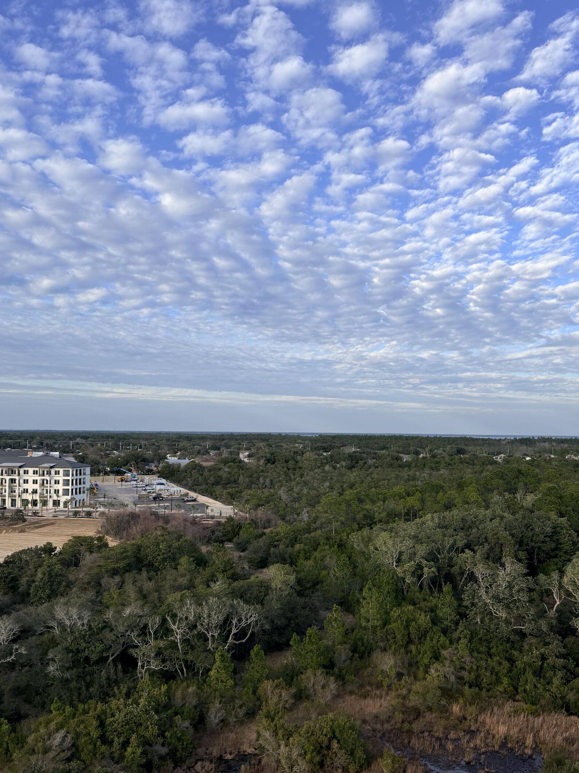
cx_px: 346
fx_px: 758
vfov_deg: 53.9
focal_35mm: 34
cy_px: 408
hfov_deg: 41.6
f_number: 1.78
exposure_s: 1/2611
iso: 80
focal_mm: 6.76
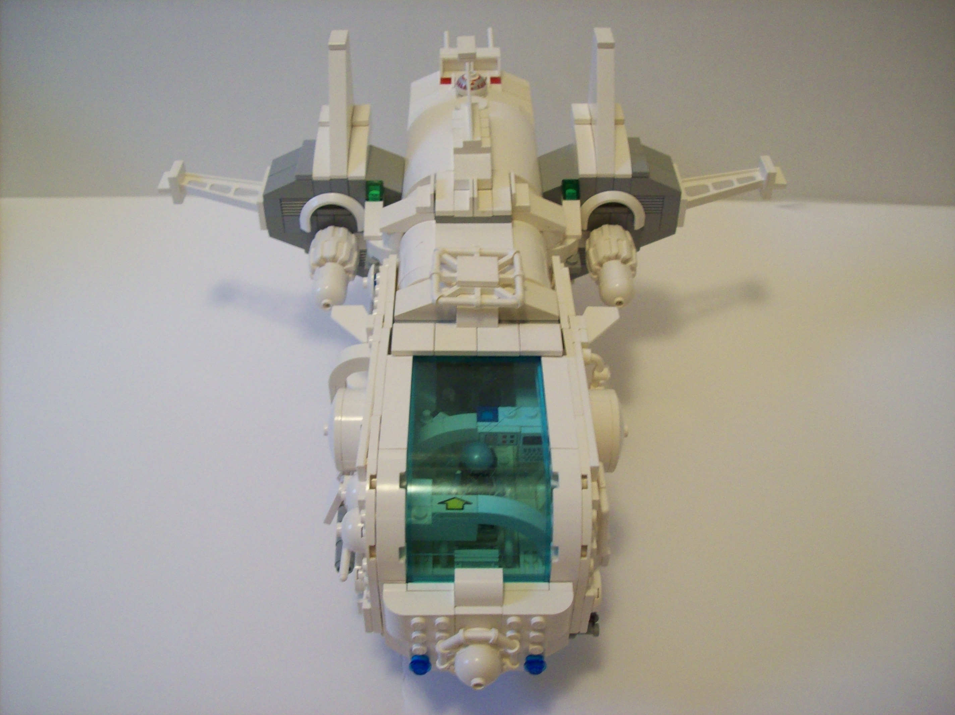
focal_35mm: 36
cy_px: 358
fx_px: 993
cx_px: 478
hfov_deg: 51.4
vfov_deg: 39.6
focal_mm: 6
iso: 160
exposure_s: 1/10.8
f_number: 2.7
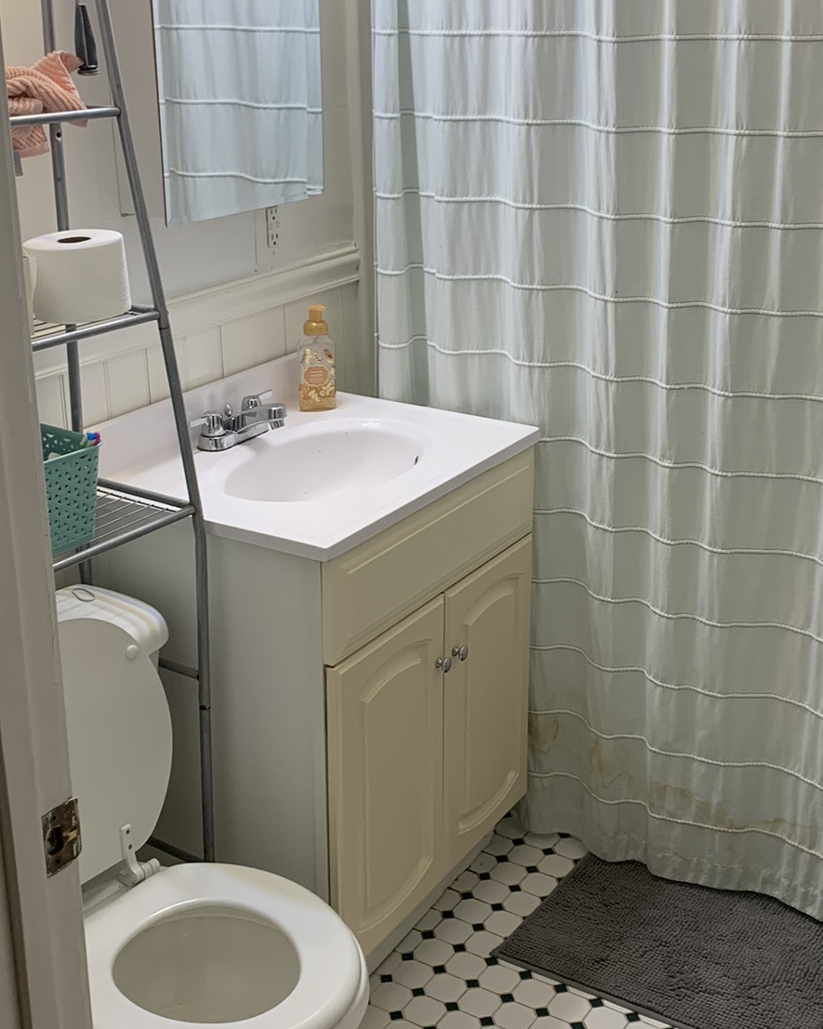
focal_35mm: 47
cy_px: 432
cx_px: 471
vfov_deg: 39.4
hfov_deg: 32.0
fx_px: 1431
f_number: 1.8
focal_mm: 4.25
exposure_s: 1/120
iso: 80
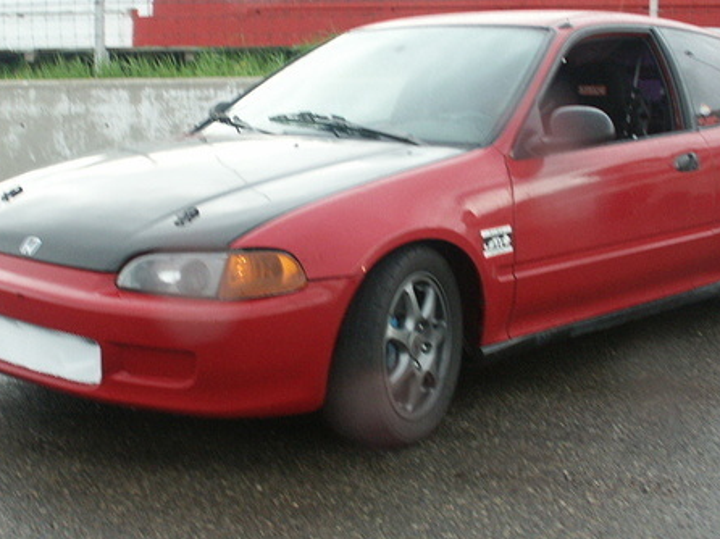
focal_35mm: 61
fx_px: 1268
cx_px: 337
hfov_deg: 31.7
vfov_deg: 24.0
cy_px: 213
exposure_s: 1/30
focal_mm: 8.94
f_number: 4
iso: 100
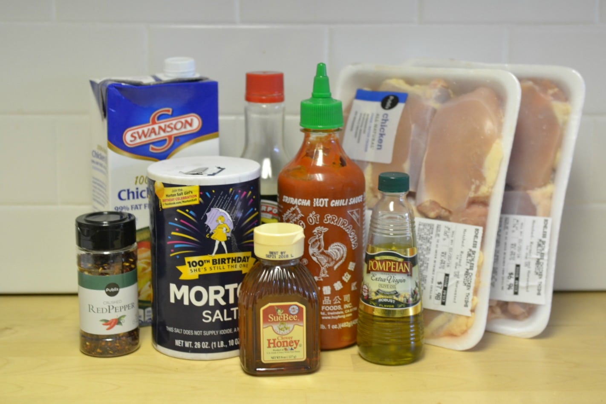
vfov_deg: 22.6
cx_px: 303
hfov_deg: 33.4
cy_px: 202
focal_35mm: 60
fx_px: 1010
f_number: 2.8
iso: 1250
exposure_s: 1/125
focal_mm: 40
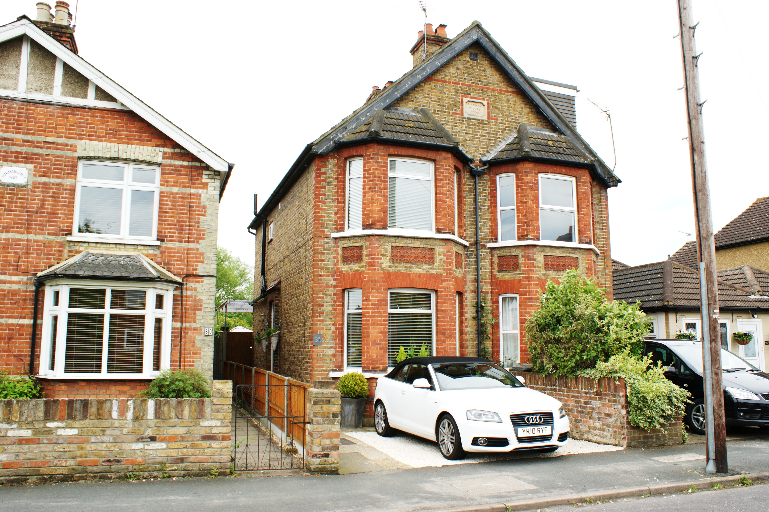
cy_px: 258
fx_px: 598
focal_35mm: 28
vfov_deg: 46.4
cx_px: 395
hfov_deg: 65.5
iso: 100
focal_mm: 18
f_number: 8
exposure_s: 1/80
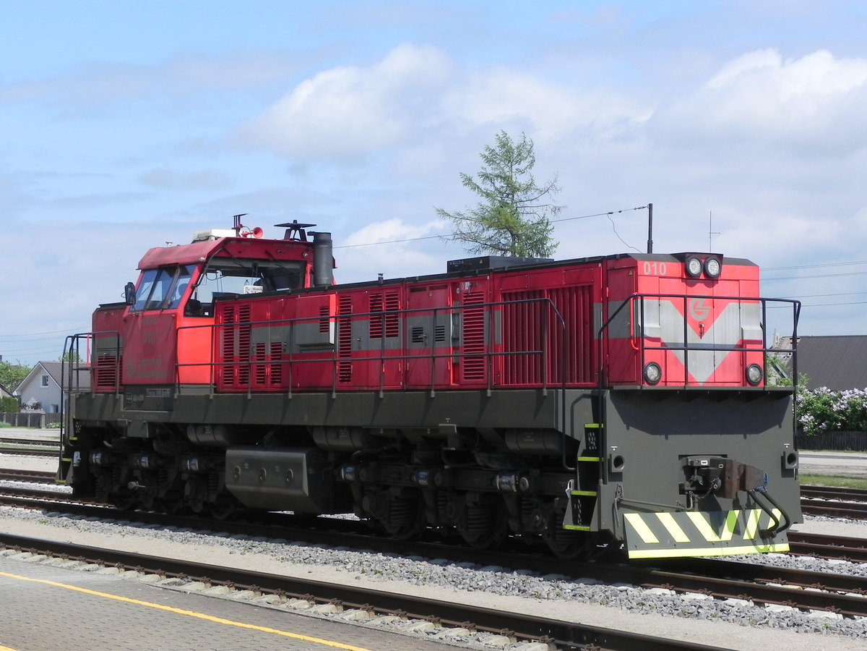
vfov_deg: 19.6
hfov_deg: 26.0
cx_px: 434
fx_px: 1878
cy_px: 326
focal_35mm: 75
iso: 160
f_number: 8
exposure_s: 1/447
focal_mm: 13.4
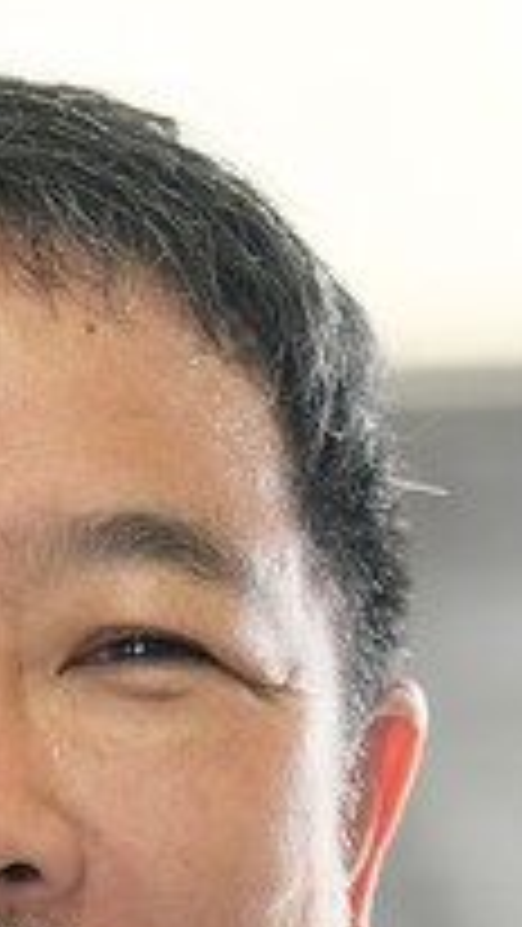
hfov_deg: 4.4
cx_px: -135
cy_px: 1058
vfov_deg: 7.8
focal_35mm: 275
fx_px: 6761
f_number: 2
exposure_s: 1/180
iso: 320
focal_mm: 50
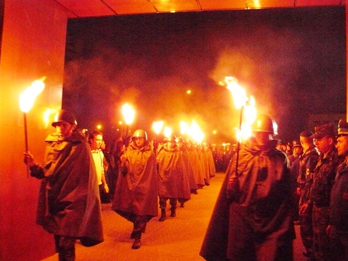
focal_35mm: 36
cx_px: 174
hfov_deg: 51.4
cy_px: 130
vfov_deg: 39.7
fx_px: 362
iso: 1250
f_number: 2.8
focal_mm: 6
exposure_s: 1/13
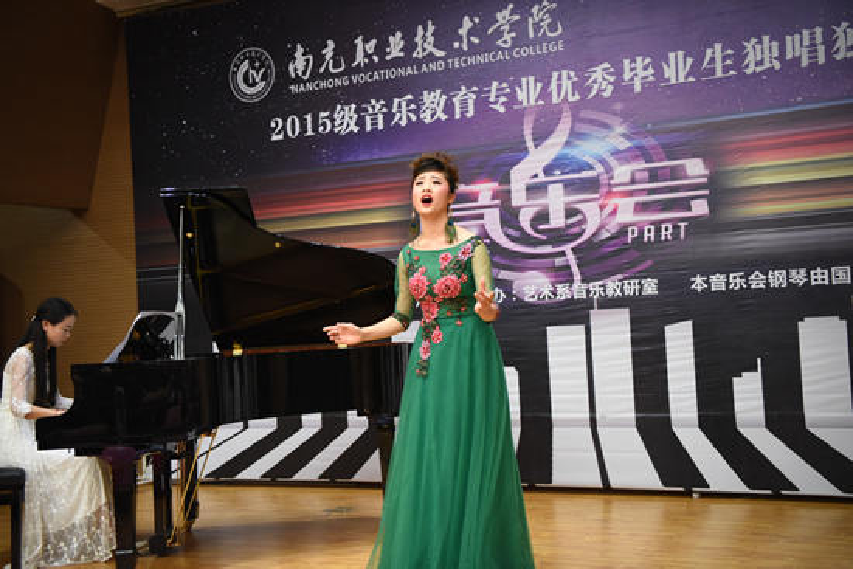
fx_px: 1138
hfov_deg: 41.1
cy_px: 284
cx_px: 426
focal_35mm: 48
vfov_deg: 28.1
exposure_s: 1/200
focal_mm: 48
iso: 3200
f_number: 2.8
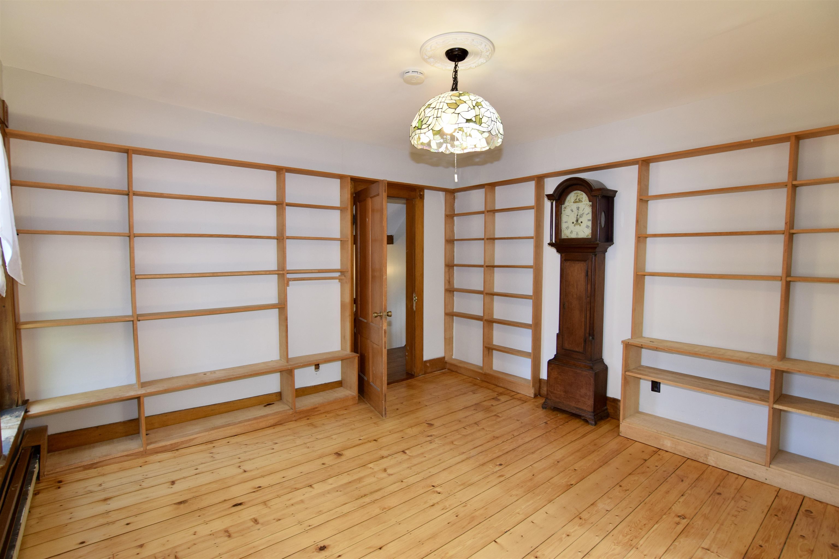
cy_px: 280
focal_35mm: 16
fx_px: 385
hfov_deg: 95.0
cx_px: 420
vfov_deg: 72.1
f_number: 5
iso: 800
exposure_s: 1/100
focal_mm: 11
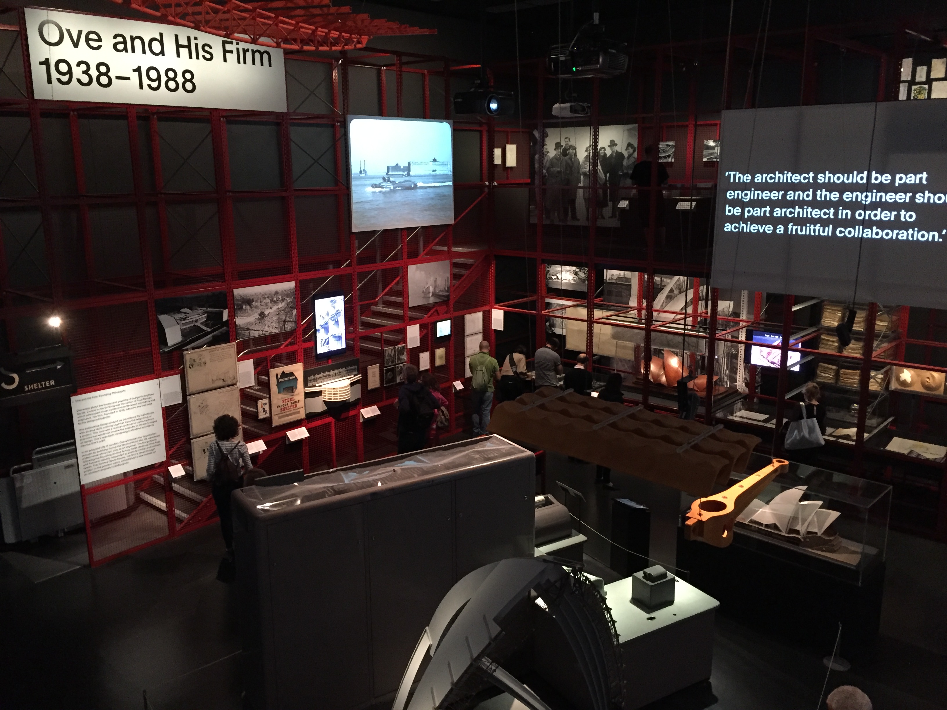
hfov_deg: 61.7
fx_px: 793
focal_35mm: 29
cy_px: 355
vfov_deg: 48.2
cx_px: 474
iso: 320
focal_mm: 4.15
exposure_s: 1/17
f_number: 2.2
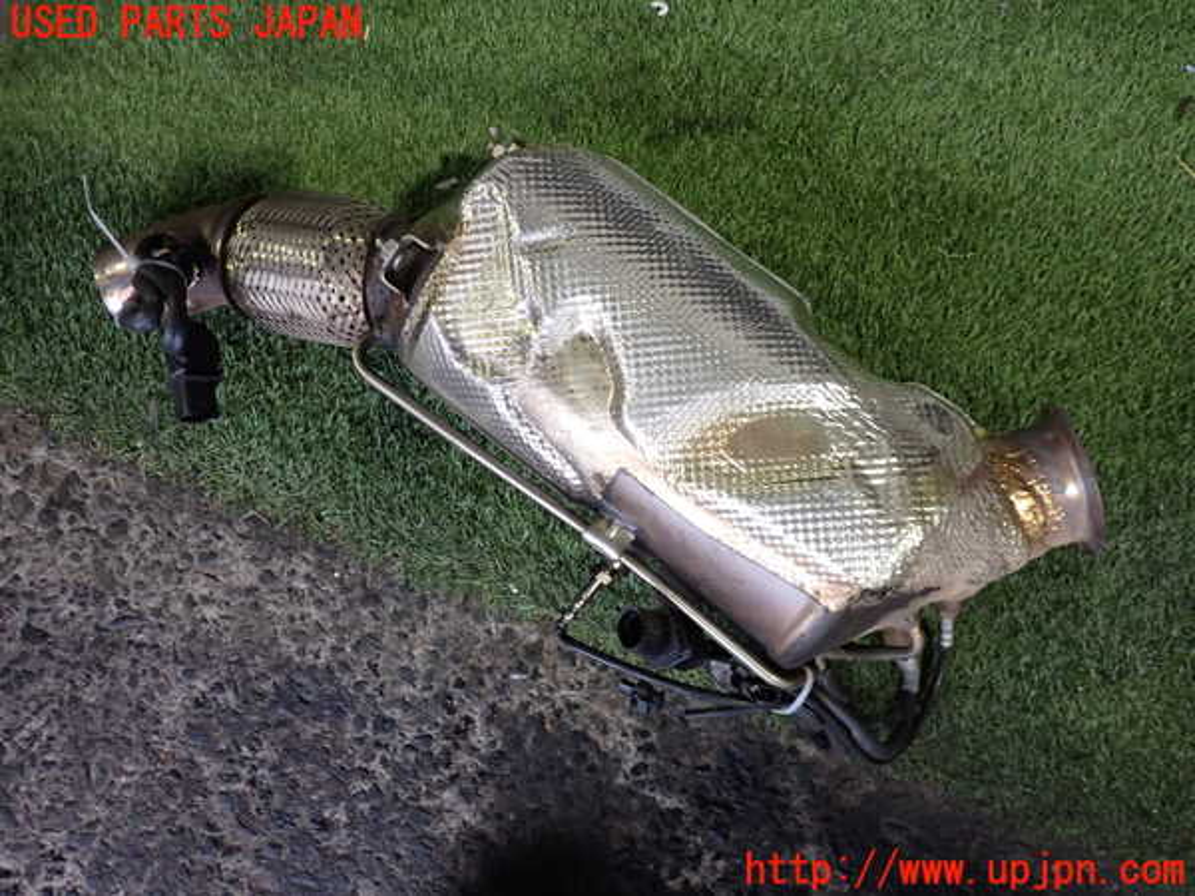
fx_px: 1036
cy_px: 448
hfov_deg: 60.0
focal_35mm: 30
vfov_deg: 46.8
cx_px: 598
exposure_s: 1/30
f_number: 2.3
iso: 320
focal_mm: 5.4
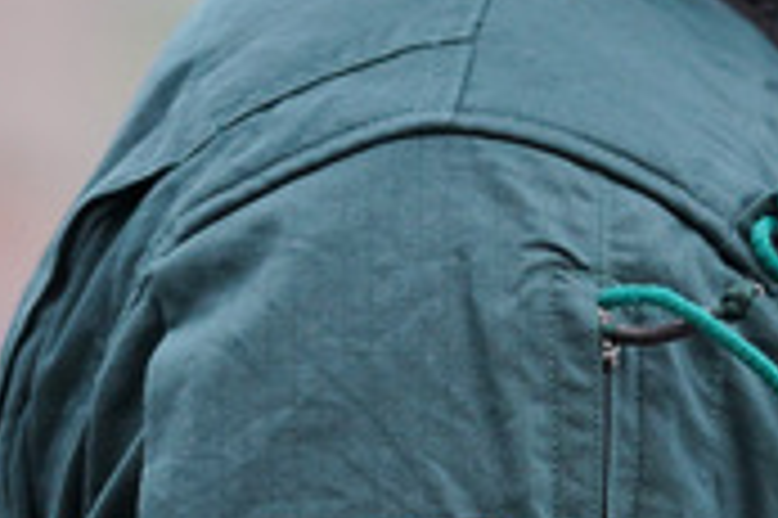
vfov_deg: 2.6
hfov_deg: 3.9
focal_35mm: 524
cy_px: 950
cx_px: 814
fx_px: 11313
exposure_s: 1/640
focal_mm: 125
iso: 800
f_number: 2.8
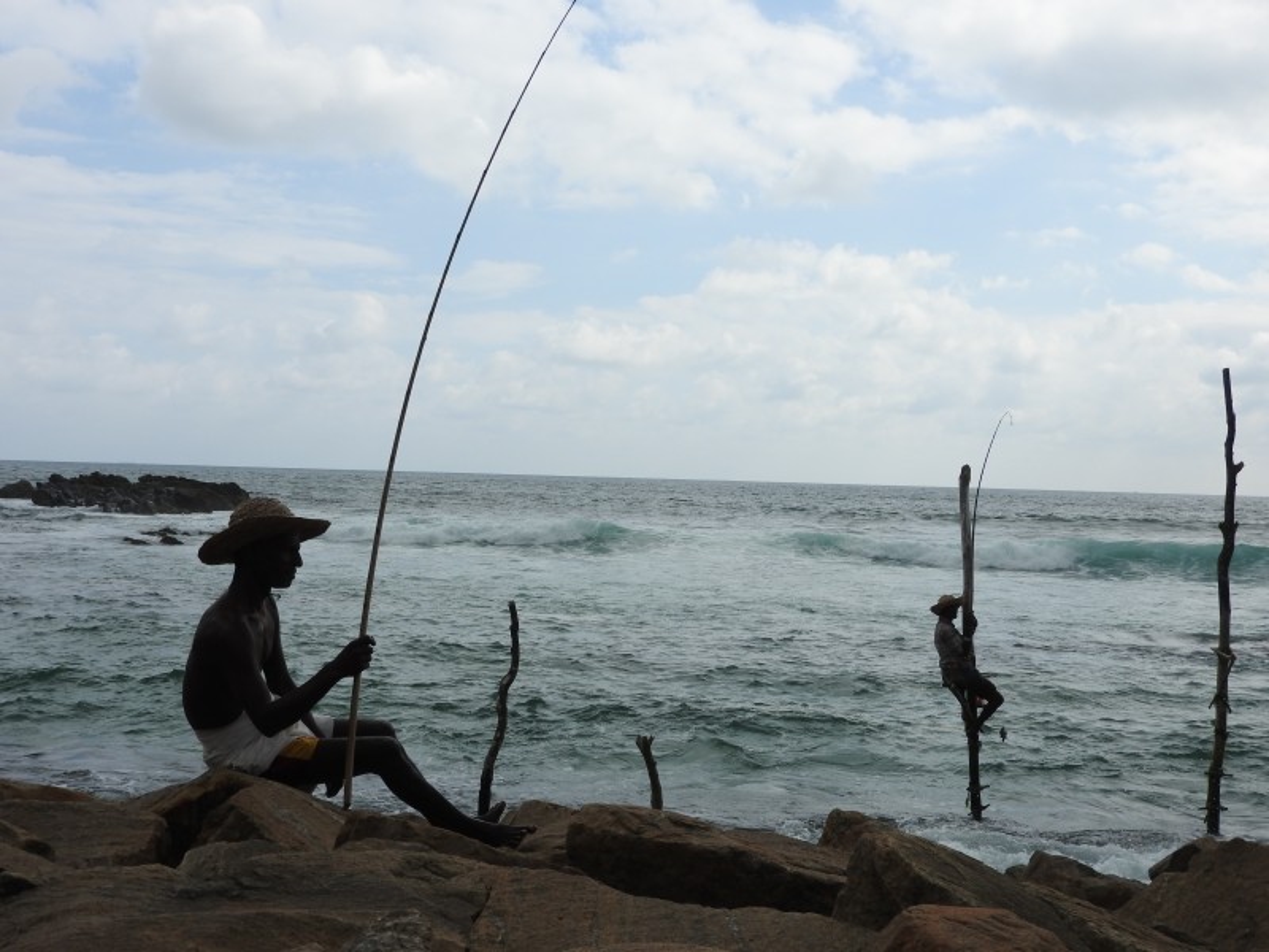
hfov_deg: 46.8
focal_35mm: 40
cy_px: 476
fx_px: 1466
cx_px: 634
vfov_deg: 36.0
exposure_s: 1/1600
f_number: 3.8
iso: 100
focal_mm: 7.2
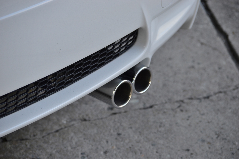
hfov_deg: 16.7
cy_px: 80
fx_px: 816
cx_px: 120
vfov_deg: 11.1
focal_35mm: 123
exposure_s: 1/125
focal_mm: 82
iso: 500
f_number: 4.2
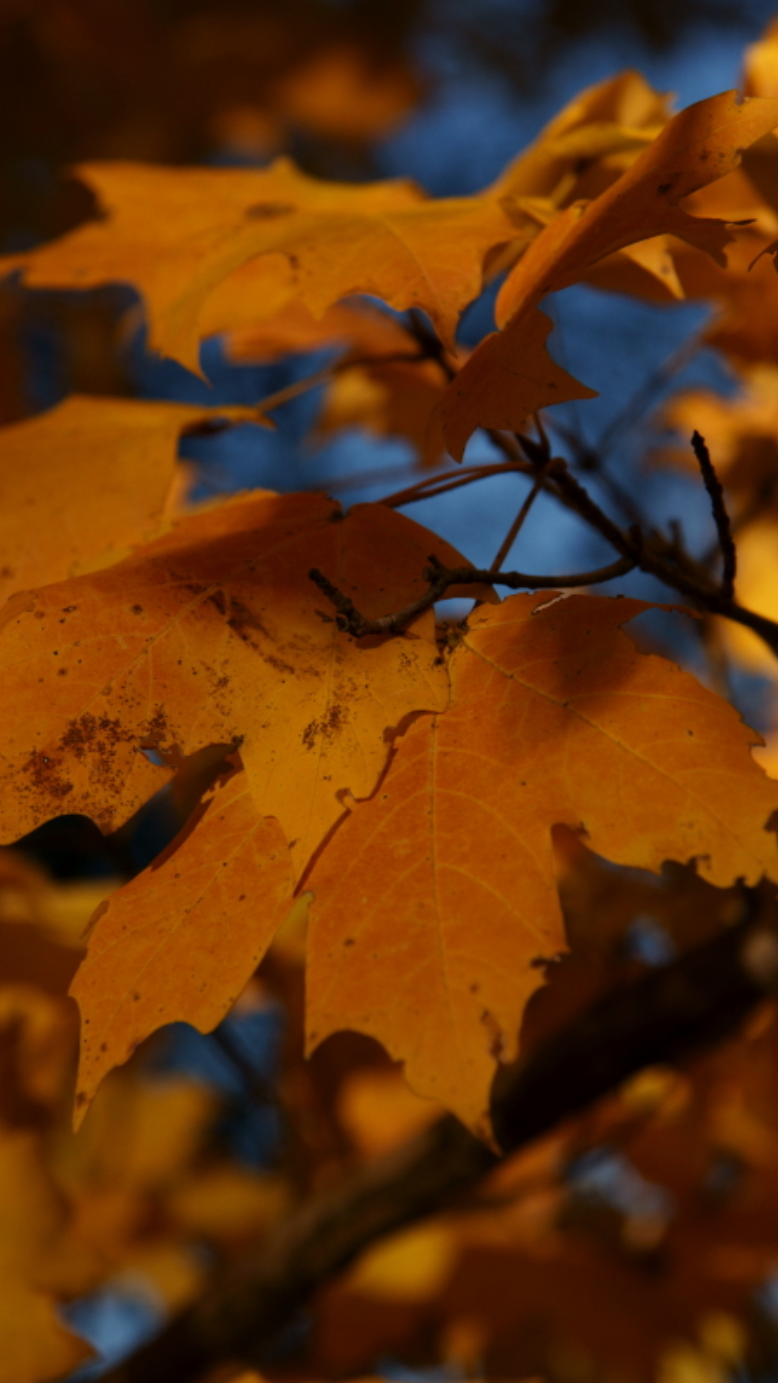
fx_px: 4620
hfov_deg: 9.6
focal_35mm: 126
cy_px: 692
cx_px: 396
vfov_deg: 17.0
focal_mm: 80
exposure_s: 1/200
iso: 200
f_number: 7.1
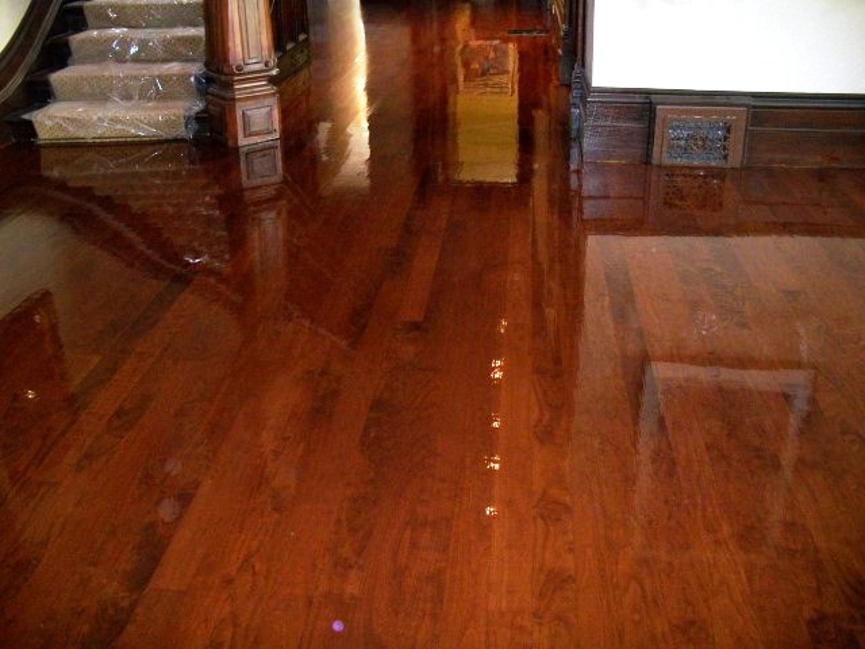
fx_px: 875
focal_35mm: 35
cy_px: 324
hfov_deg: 52.6
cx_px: 432
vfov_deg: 40.7
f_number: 3.1
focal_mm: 6.3
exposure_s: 1/30
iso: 320
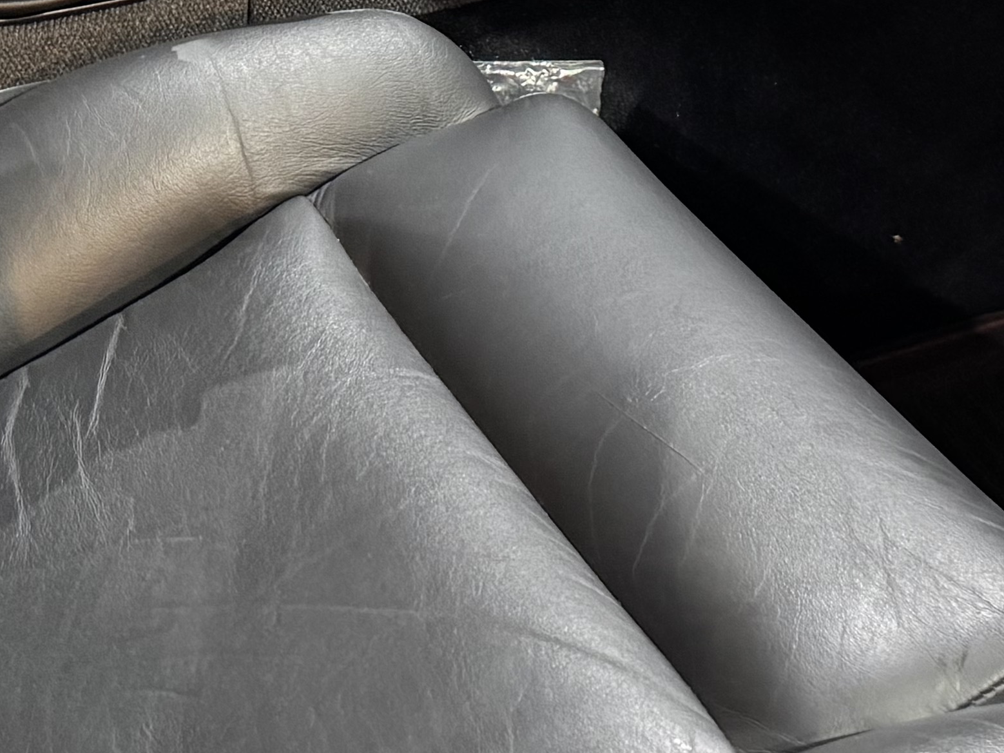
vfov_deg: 15.6
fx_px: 2552
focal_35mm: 88
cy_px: -324
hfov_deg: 22.0
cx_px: 206
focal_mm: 6.76
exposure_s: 1/30
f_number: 1.78
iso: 800
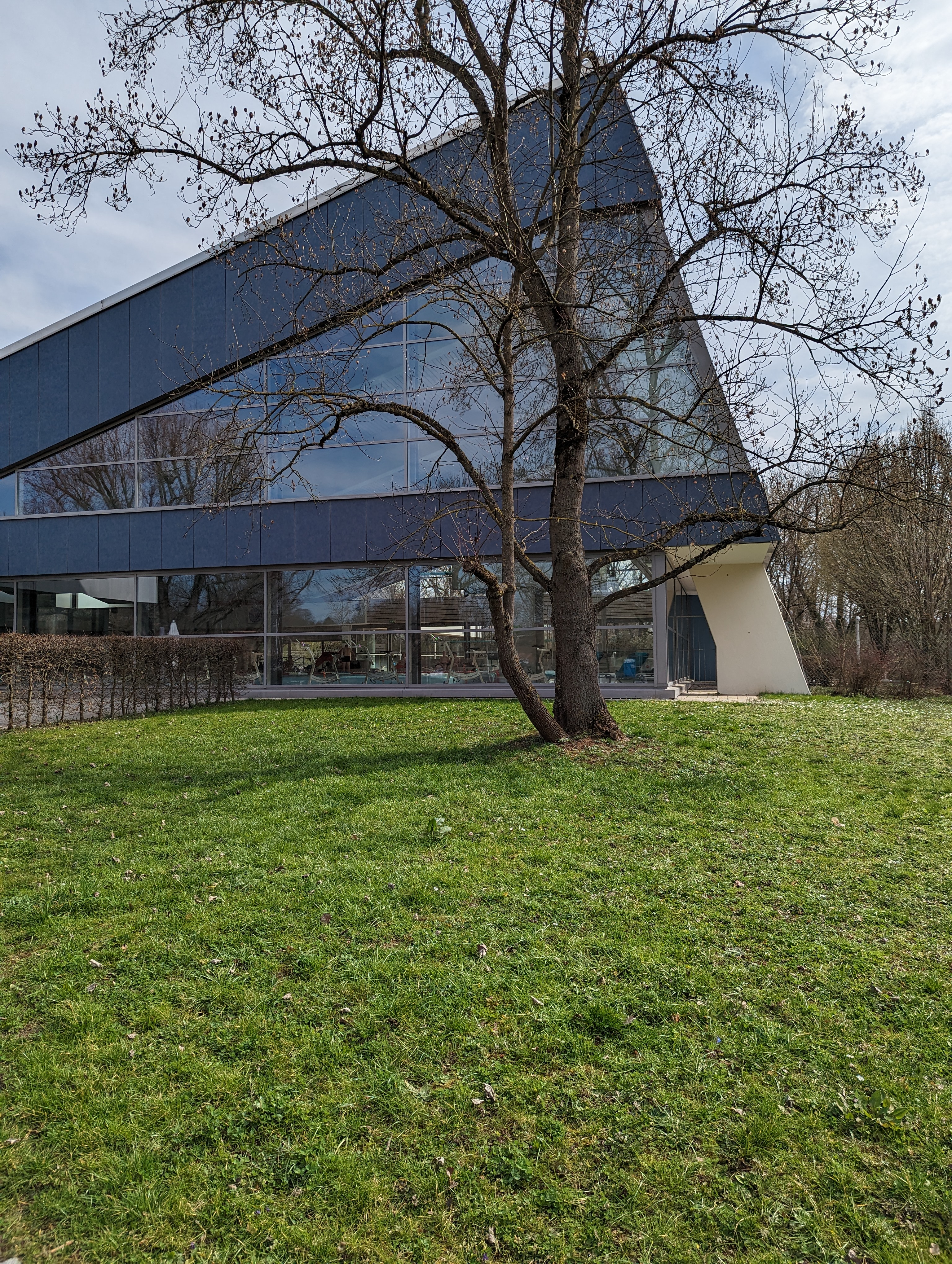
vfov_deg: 71.5
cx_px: 476
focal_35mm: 24
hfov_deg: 56.9
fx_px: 878
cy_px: 632
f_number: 1.85
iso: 37
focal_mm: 6.81
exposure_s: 1/2695
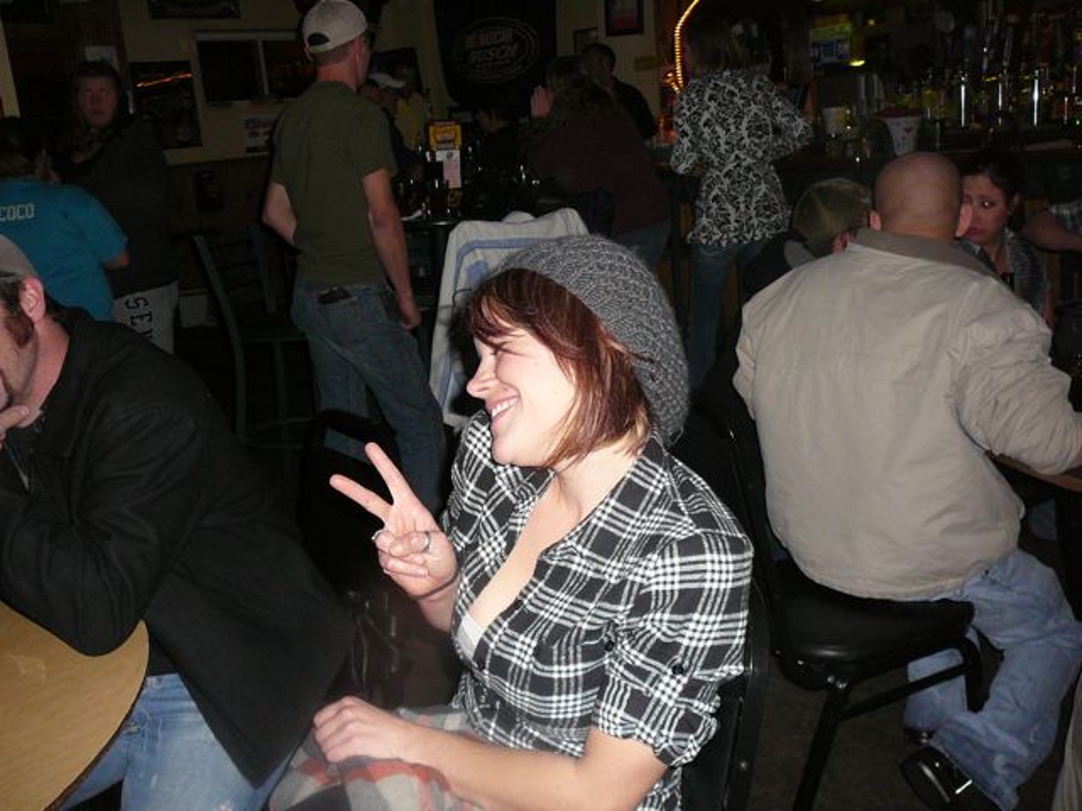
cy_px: 406
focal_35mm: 35
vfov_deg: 40.7
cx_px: 541
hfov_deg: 52.6
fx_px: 1094
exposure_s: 1/30
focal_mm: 5.2
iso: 200
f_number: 2.8
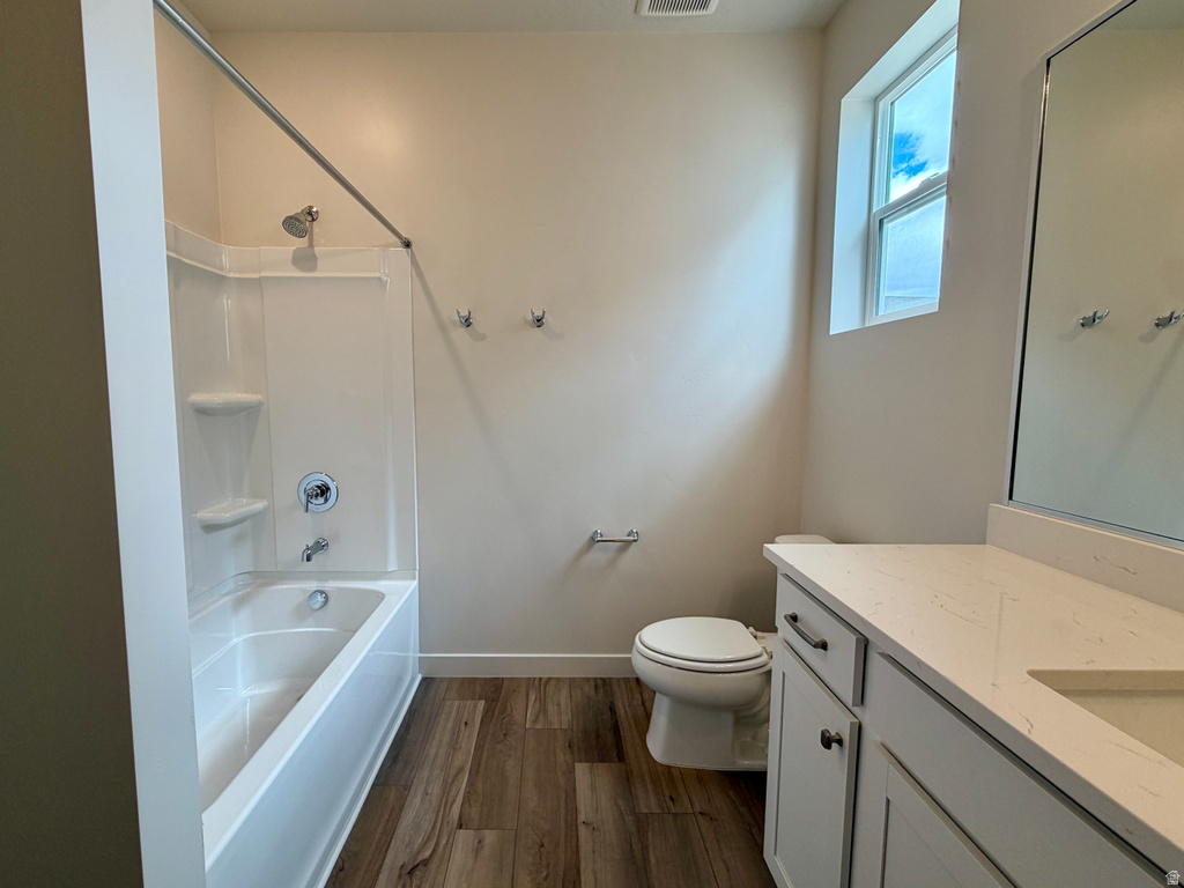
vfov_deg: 85.7
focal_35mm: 14
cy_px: 444
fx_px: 479
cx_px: 592
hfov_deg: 102.1
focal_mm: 2.22
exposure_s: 1/120
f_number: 2.2
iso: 80
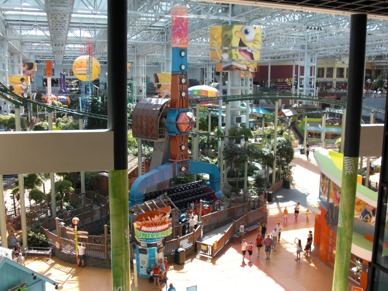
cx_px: 194
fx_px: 404
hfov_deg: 51.4
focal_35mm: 36
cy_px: 146
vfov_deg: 39.7
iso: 50
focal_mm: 6.3
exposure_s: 1/100
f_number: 2.8
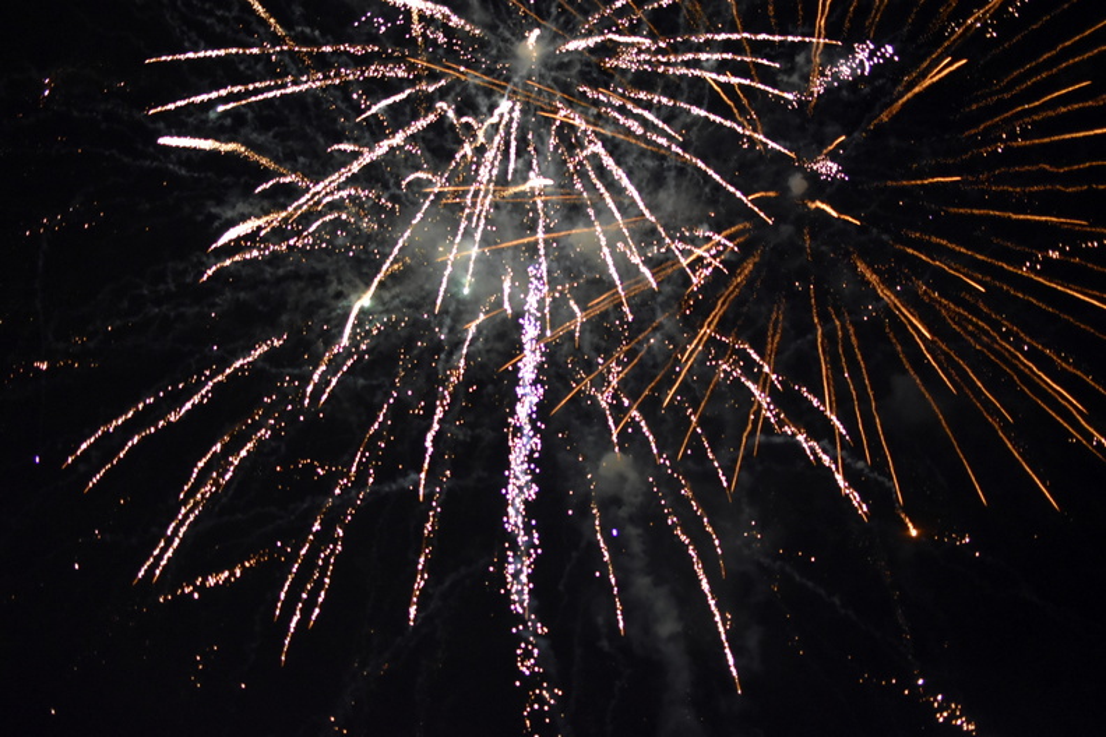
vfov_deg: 25.8
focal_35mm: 52
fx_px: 1613
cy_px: 368
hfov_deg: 37.9
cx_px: 553
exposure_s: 1/125
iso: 3200
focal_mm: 35
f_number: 2
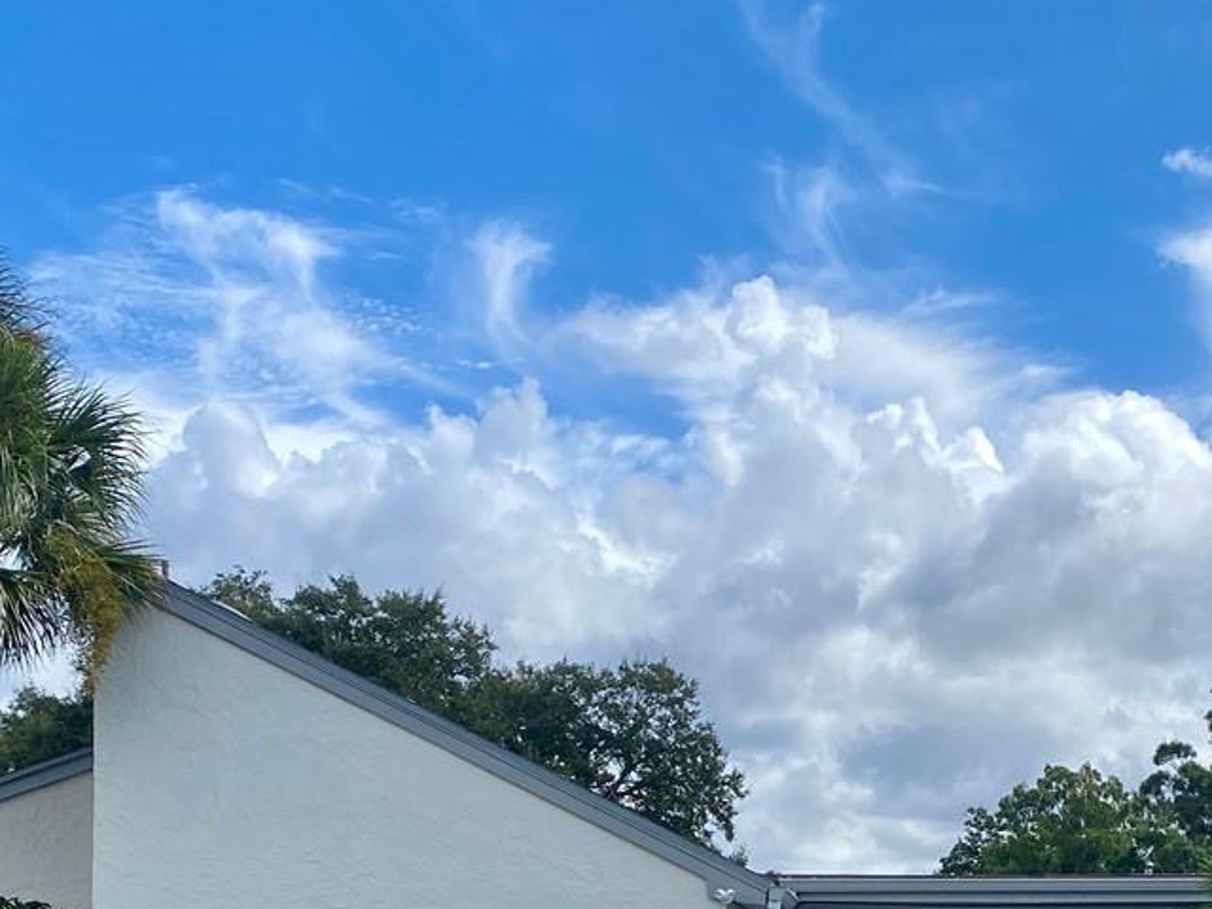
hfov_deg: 29.5
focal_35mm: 65
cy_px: 888
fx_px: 2276
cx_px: 862
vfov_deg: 21.8
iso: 32
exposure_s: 1/3497
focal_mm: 4.25
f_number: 1.8
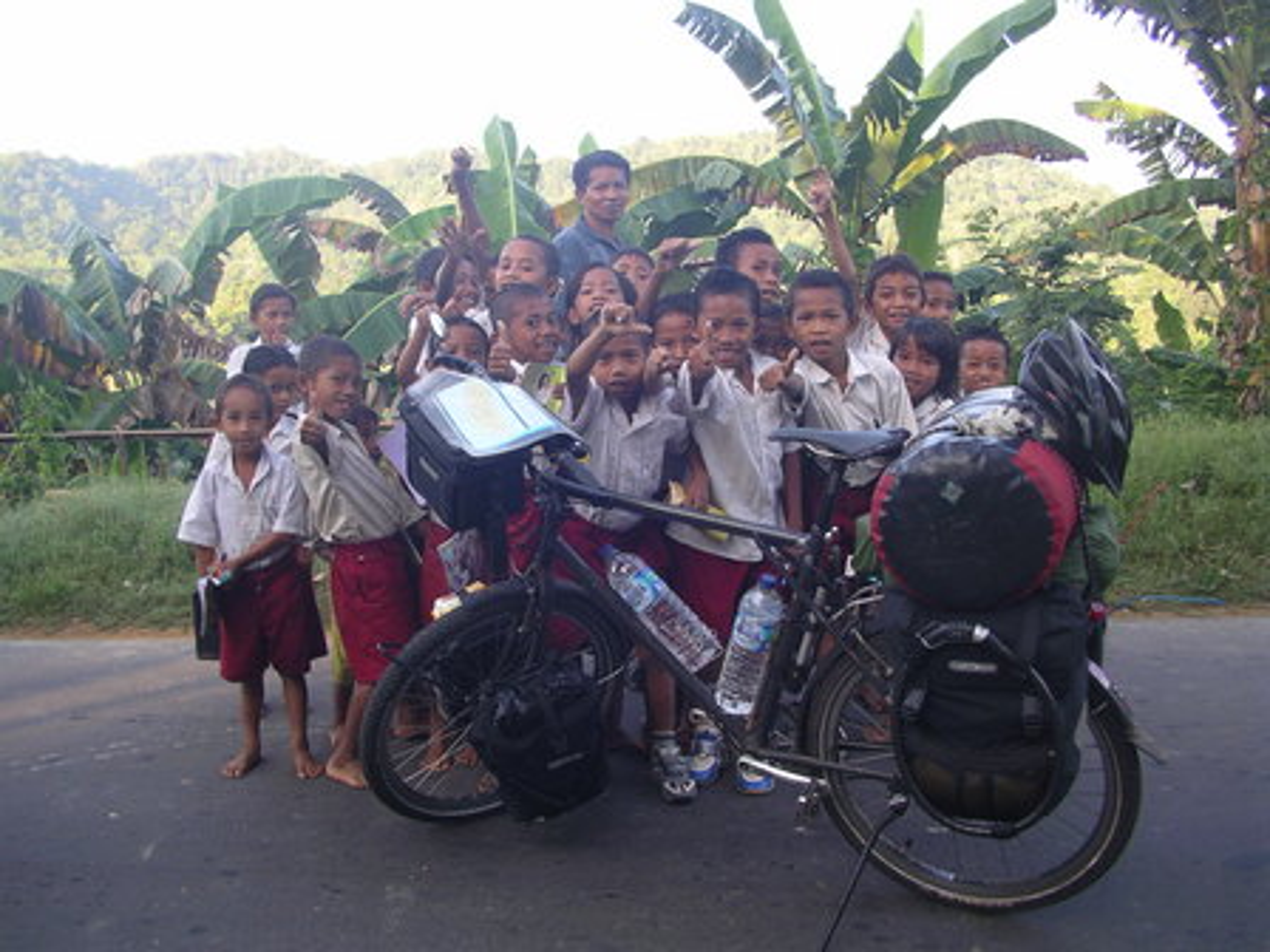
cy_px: 476
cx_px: 635
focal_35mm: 37
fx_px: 1357
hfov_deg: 50.1
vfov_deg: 38.7
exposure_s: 1/80
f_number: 2.8
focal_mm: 5.7
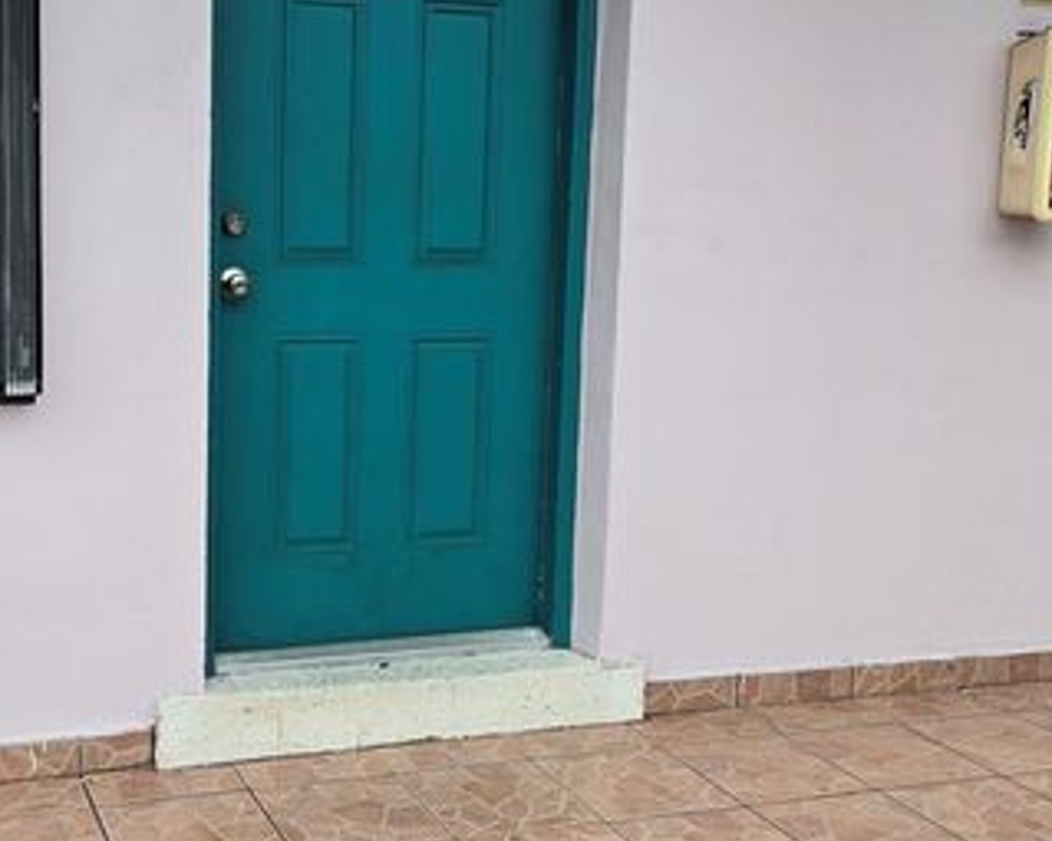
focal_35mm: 47
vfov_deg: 32.1
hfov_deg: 38.9
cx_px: 320
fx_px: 1463
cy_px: 437
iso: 25
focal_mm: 5.4
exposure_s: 1/270
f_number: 1.8
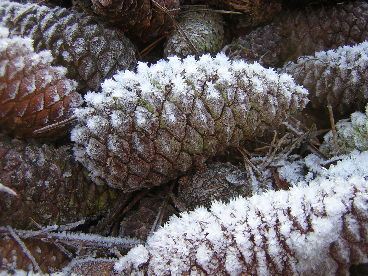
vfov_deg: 39.7
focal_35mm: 36
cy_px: 138
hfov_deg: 51.4
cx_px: 184
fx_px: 383
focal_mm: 4.7
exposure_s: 1/102
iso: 100
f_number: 2.6
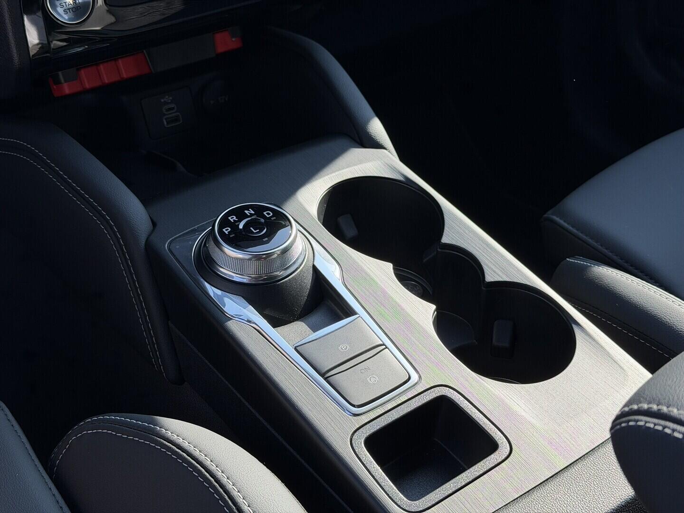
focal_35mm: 48
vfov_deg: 30.3
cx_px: 342
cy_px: 256
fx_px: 948
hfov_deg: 39.7
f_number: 1.78
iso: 64
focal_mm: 6.76
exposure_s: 1/712
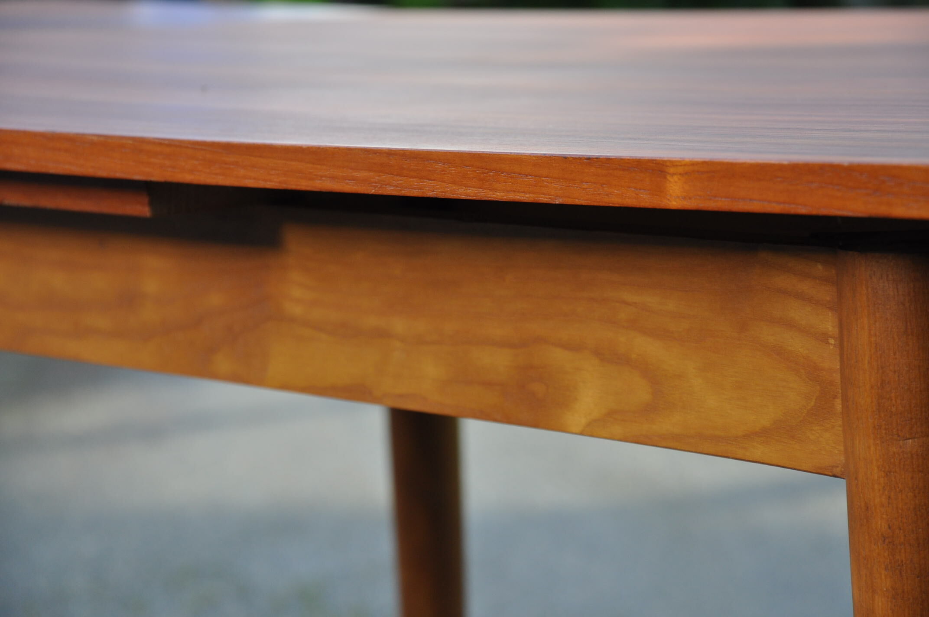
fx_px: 4059
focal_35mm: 158
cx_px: 464
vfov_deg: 8.7
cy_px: 308
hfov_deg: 13.1
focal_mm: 105
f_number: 8
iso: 500
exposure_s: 1/250
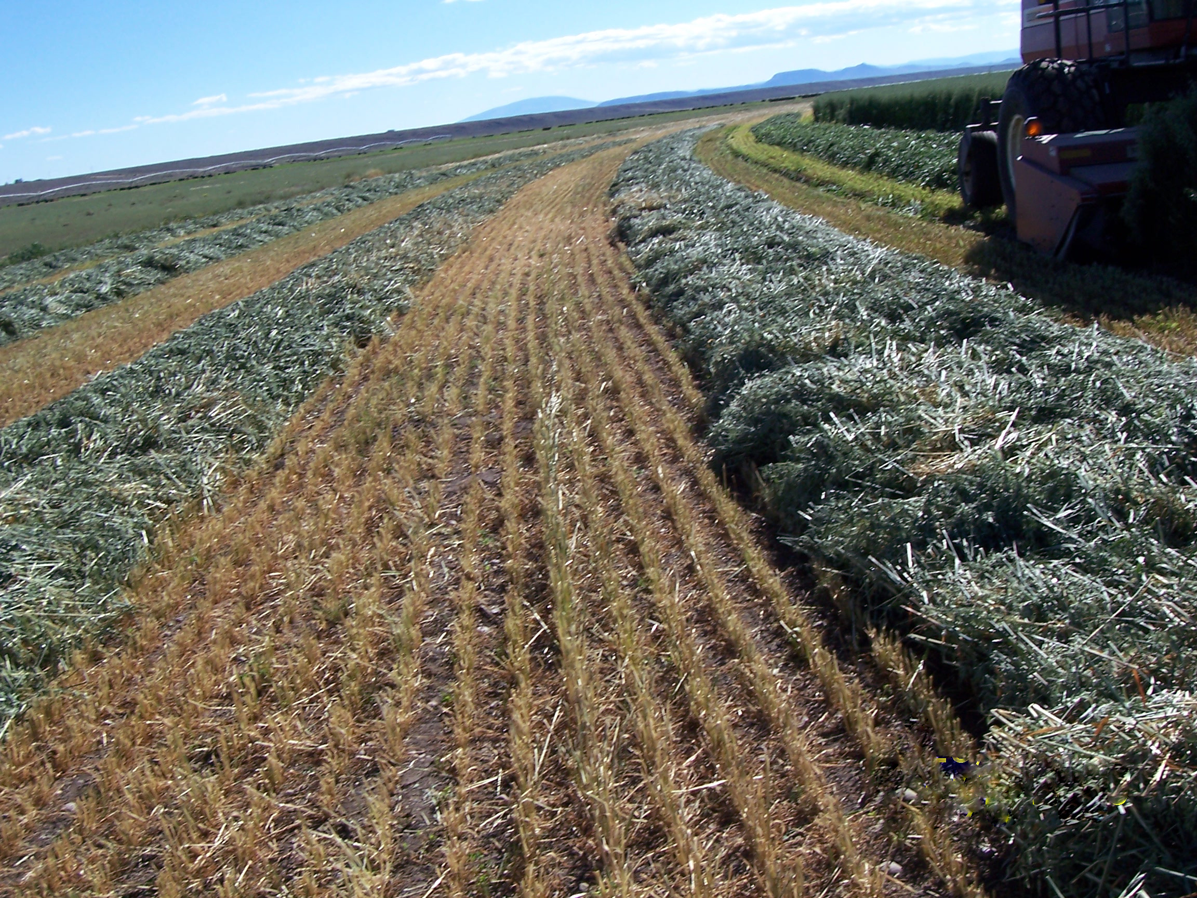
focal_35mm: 42
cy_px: 449
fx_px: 1452
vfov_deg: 34.3
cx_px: 598
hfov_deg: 44.8
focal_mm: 7
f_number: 5.6
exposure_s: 1/350
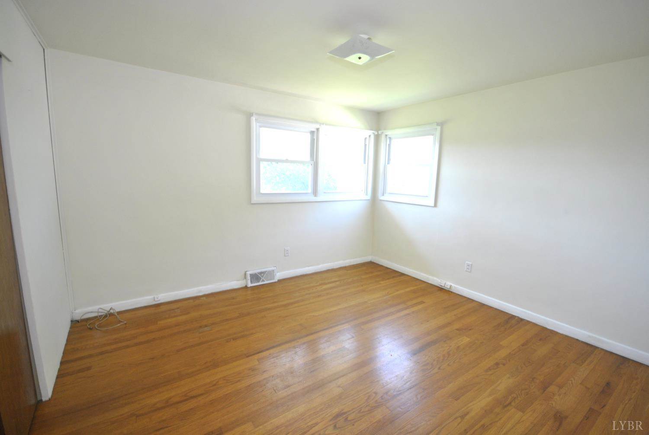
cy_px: 218
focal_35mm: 15
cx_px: 324
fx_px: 271
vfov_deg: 77.5
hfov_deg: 100.3
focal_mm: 10
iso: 400
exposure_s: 1/60
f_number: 4
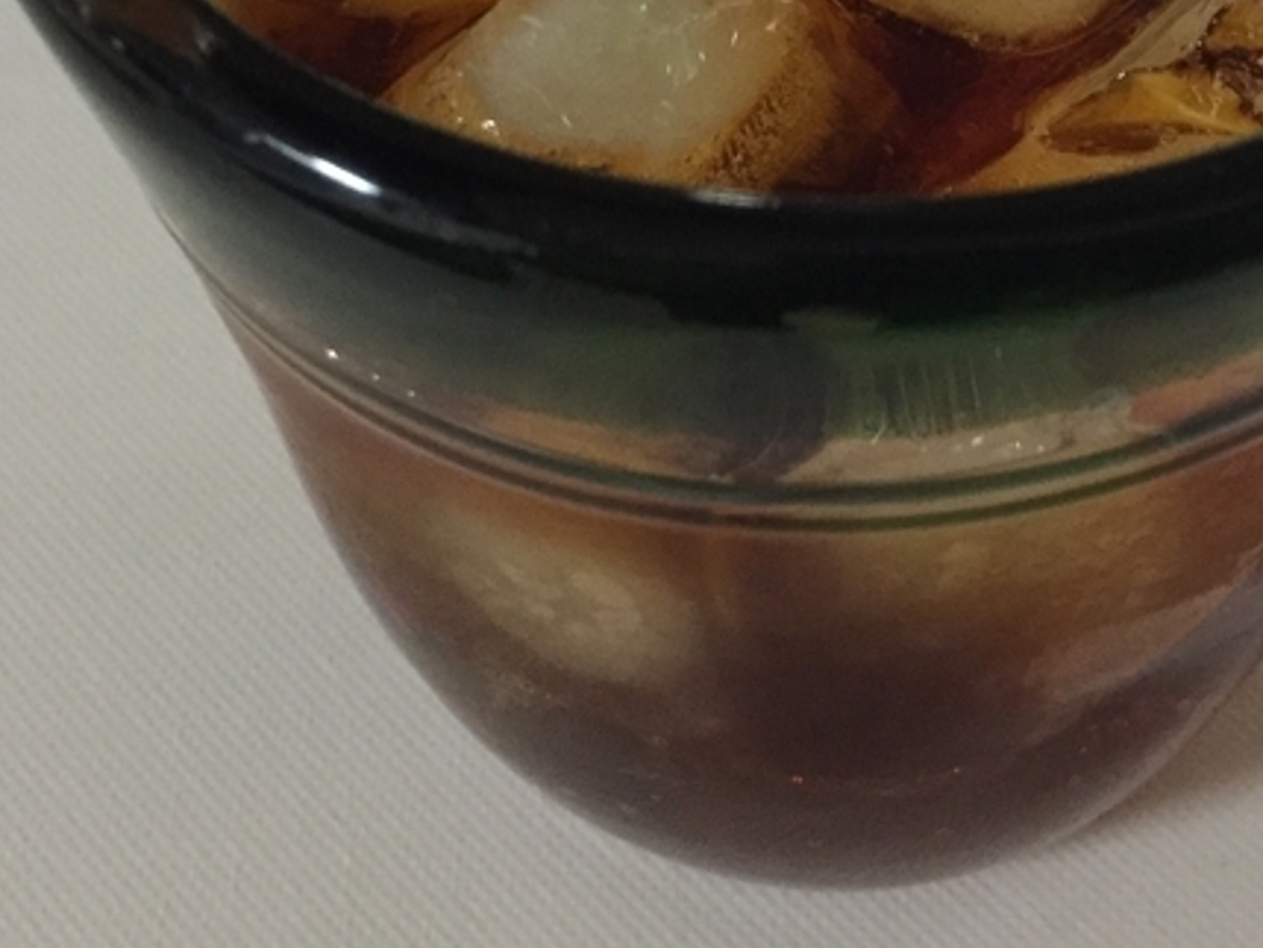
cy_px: 126
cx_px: 770
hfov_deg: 28.1
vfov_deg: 21.0
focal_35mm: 69
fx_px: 2519
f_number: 2.2
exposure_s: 1/30
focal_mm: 4.15
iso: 250
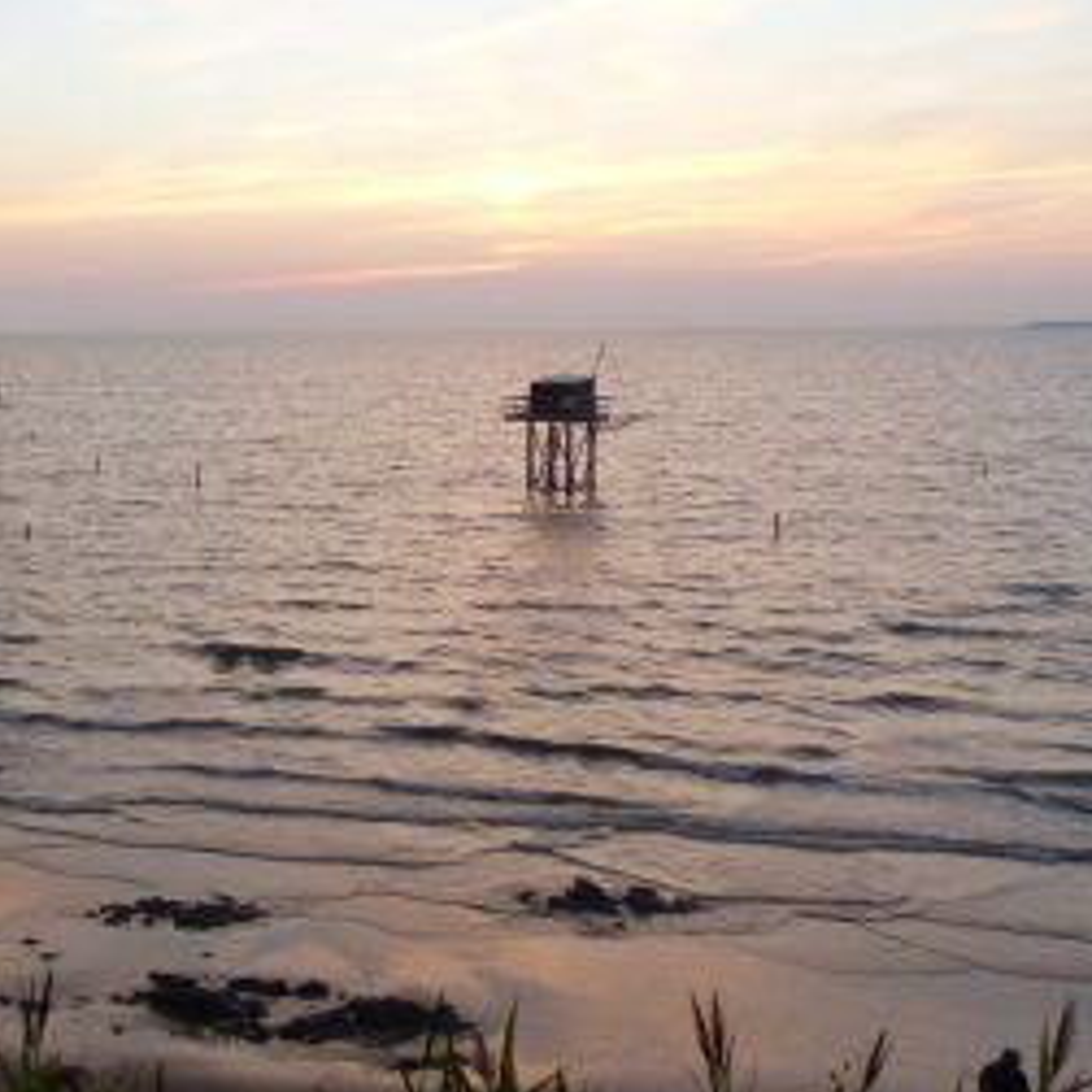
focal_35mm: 44
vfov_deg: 37.9
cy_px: 355
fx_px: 1570
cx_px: 178
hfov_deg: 36.7
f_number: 2.8
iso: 400
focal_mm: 4.5
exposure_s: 1/250
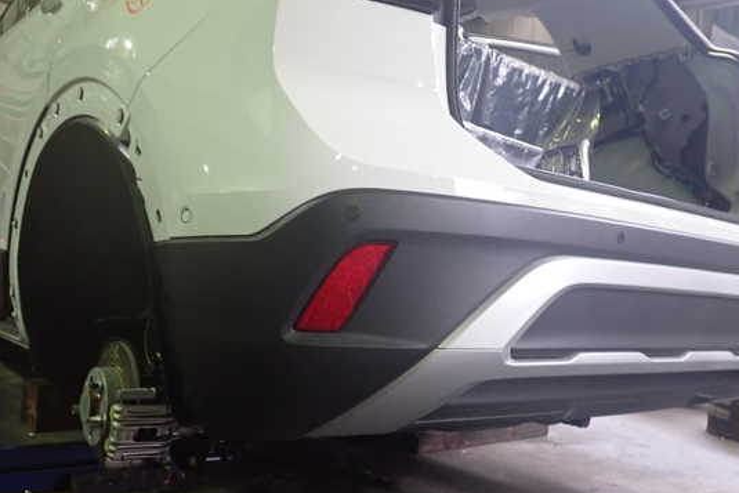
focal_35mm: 35
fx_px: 719
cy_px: 265
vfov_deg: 37.9
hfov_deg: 54.3
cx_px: 413
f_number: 2.3
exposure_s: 1/30
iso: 500
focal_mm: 5.4
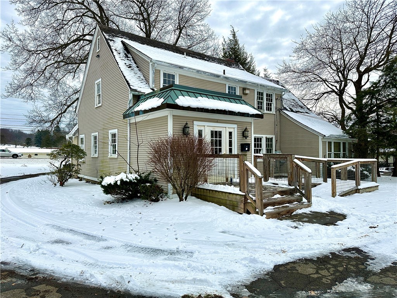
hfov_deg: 71.6
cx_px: 198
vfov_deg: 56.8
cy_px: 149
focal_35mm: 24
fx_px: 275
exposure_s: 1/5848
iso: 80
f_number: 1.78
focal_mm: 6.86
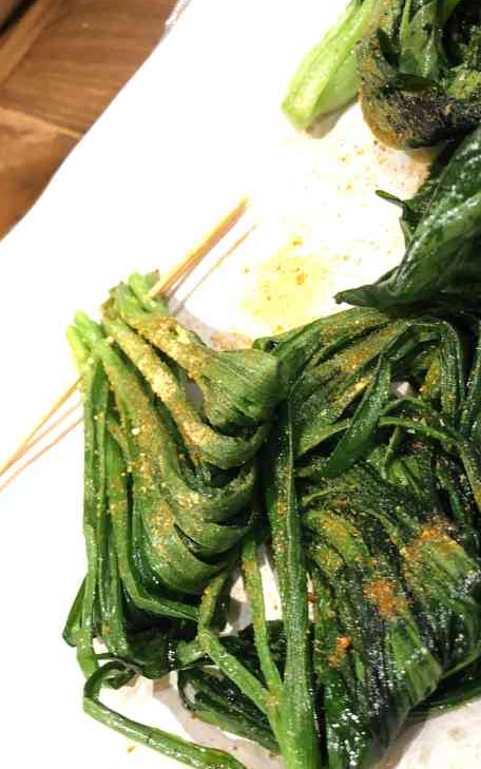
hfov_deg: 33.0
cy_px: 361
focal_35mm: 38
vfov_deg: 51.5
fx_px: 797
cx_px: 361
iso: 100
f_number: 1.8
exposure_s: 1/17
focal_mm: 4
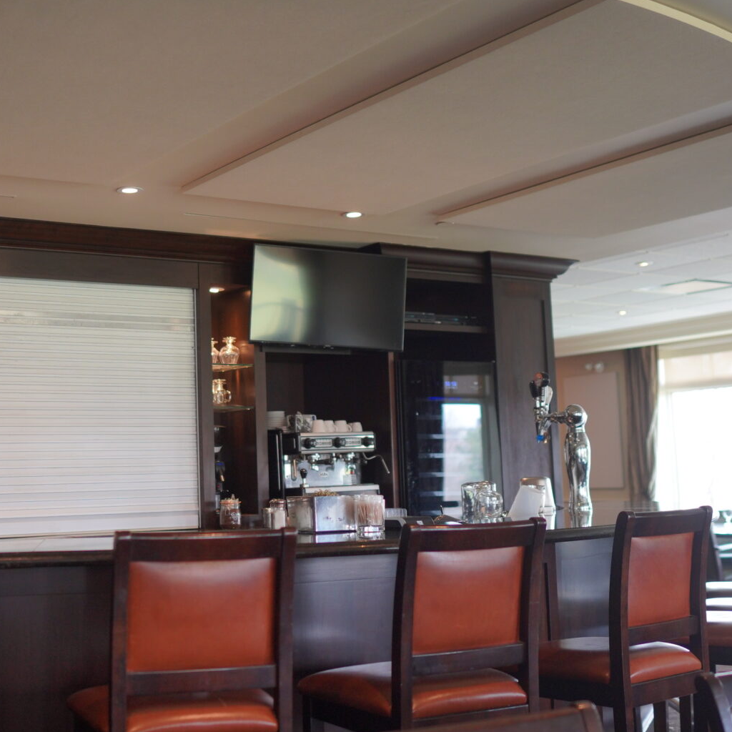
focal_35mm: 51
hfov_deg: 33.1
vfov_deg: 33.4
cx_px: 242
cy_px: 321
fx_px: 1220
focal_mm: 24
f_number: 1.4
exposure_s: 1/250
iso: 320
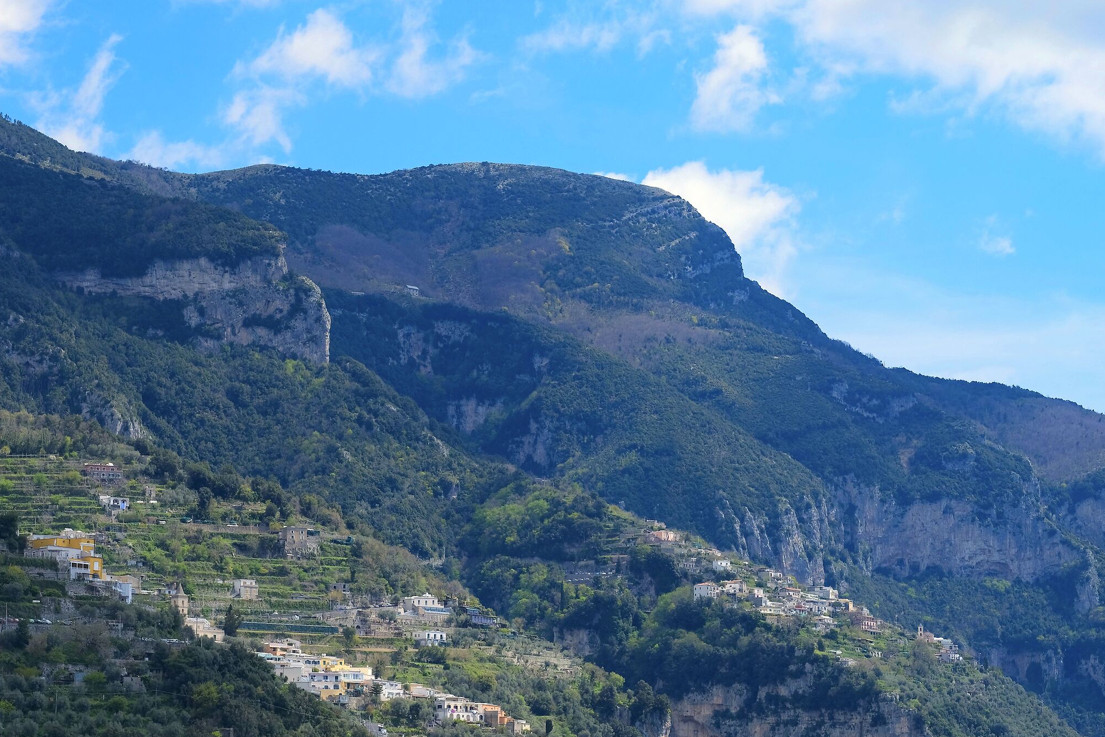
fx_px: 3069
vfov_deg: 13.7
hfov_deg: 20.4
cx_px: 449
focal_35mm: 100
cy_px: 396
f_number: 5.6
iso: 200
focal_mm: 56
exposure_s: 1/900
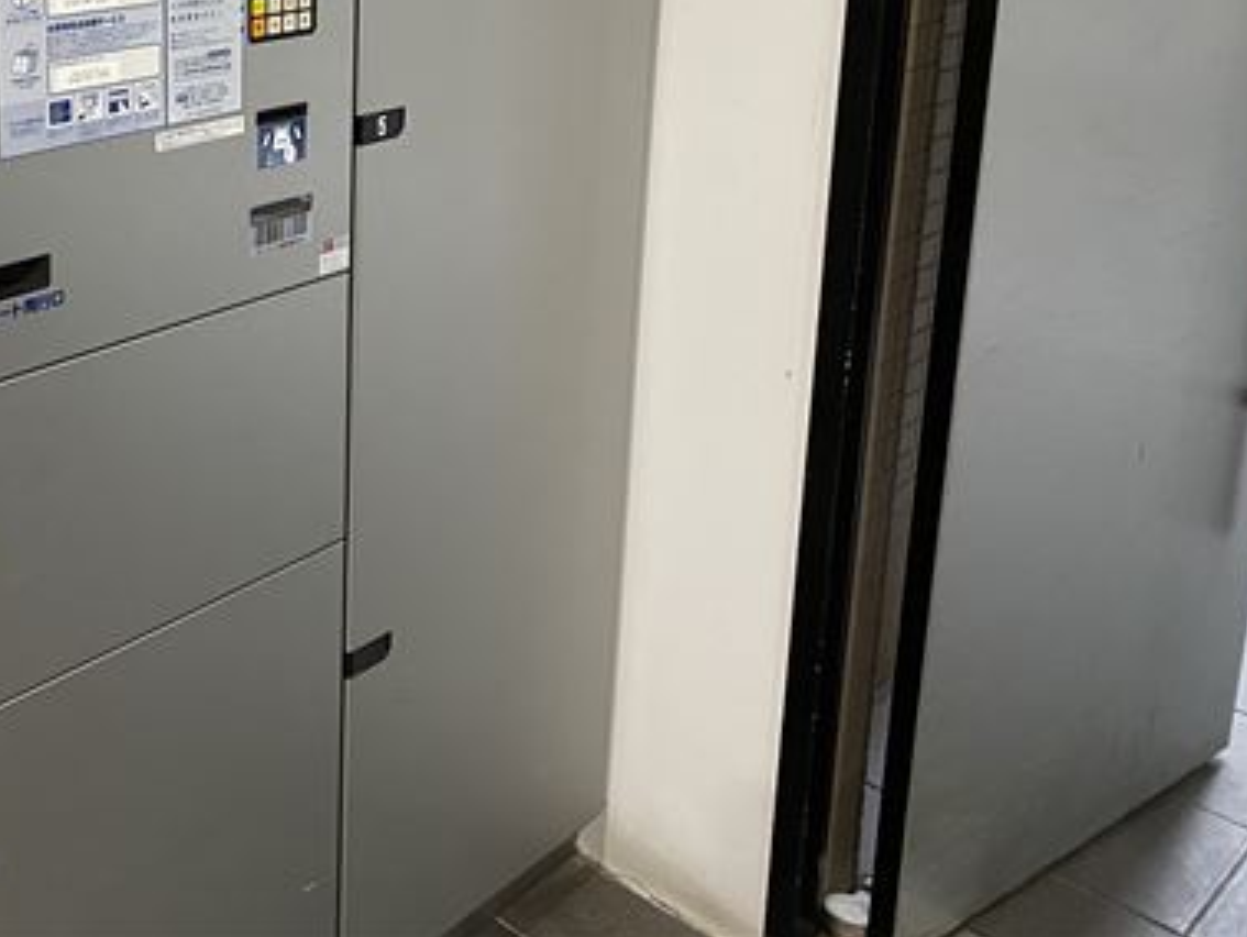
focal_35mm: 44
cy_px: 152
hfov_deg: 41.4
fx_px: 1586
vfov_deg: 31.8
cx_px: 284
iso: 250
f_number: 1.8
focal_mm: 4.25
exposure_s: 1/50
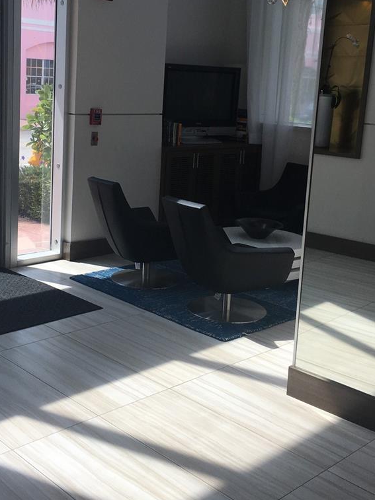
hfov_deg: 31.4
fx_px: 665
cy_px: 200
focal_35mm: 46
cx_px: 146
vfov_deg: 41.1
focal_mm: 4.15
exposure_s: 1/388
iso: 25
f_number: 2.2
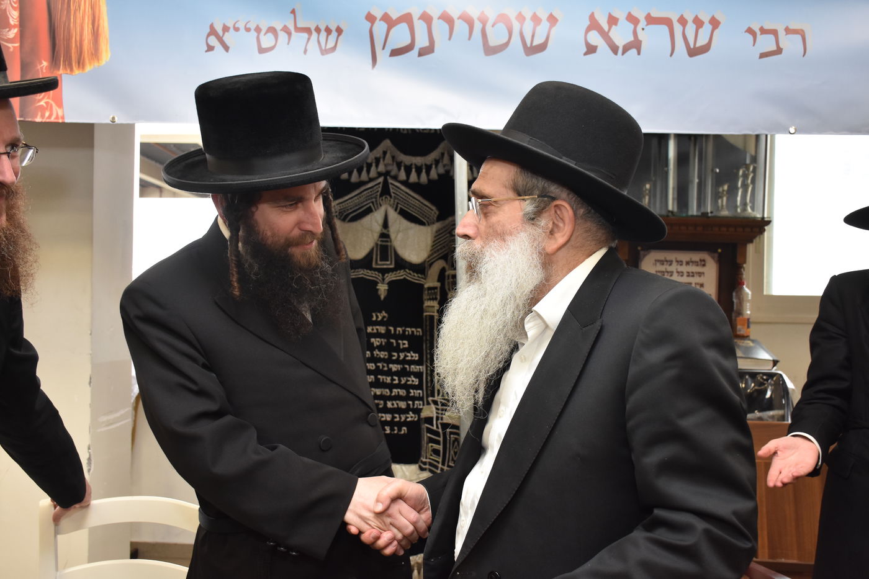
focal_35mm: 36
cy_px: 290
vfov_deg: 36.9
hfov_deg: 53.1
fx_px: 869
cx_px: 434
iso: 1250
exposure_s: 1/125
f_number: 5.6
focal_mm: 24
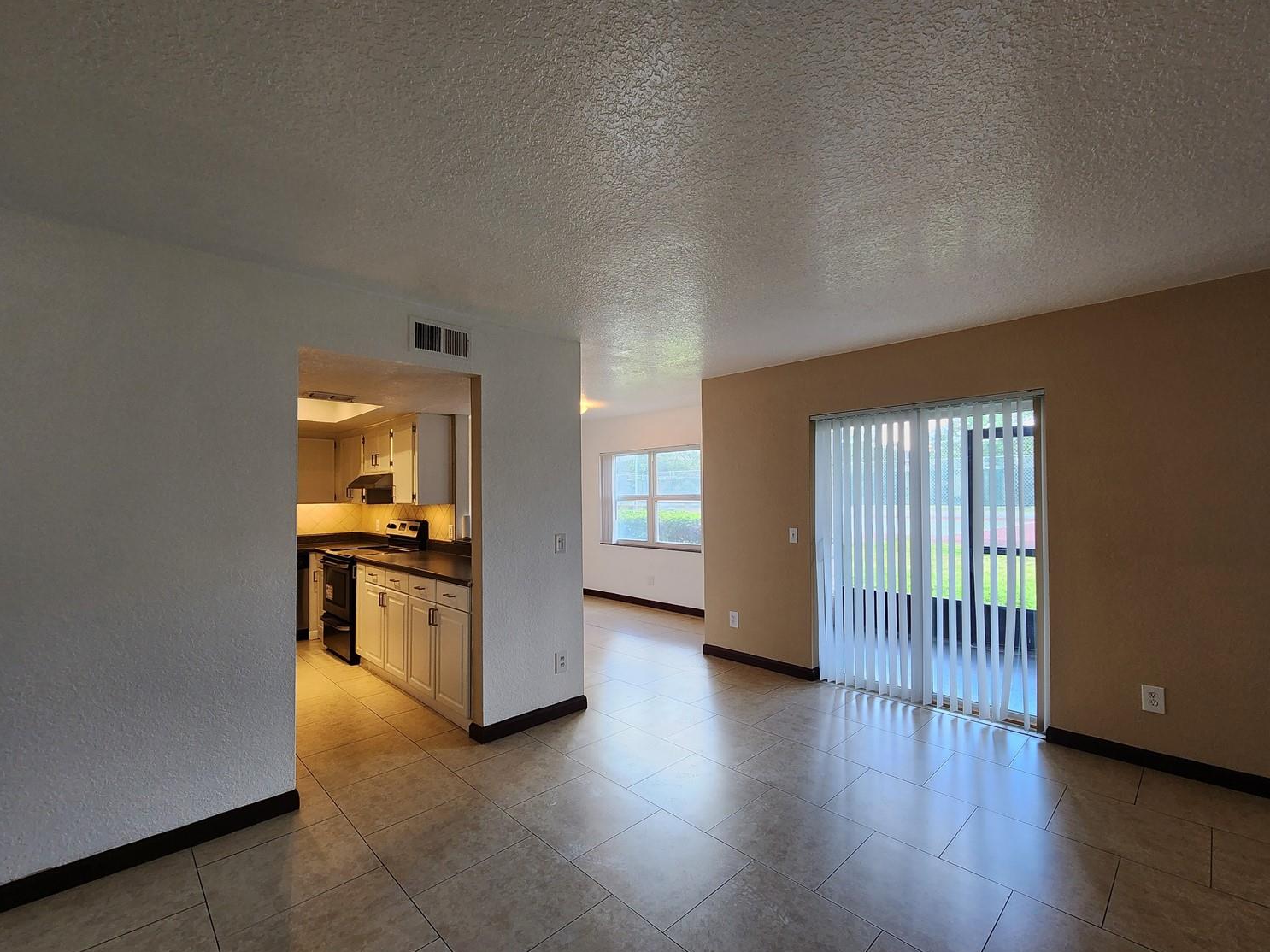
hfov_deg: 102.0
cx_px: 668
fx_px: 514
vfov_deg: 85.6
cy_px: 497
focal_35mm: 14
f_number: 2.2
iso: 160
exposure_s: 1/60
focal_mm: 2.2
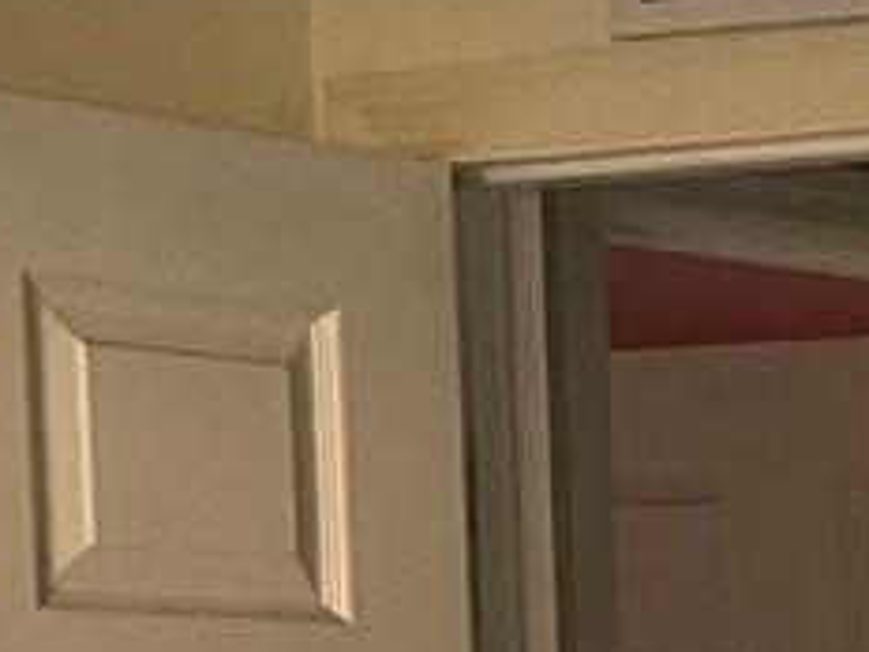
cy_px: 1120
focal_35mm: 179
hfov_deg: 9.4
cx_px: 2349
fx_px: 4494
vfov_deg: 8.0
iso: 125
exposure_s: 1/68
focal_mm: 4.2
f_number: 1.6
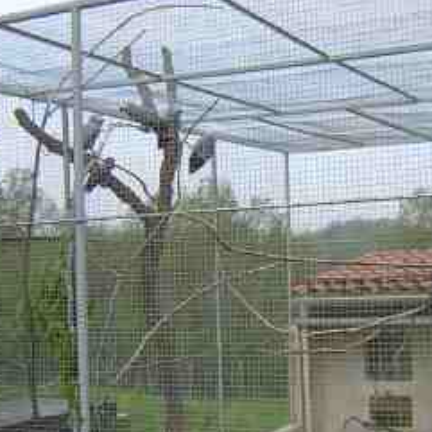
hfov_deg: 26.1
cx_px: 249
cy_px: 205
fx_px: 932
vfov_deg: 26.1
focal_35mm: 66
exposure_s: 1/550
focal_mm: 4.7
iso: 100
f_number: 2.6
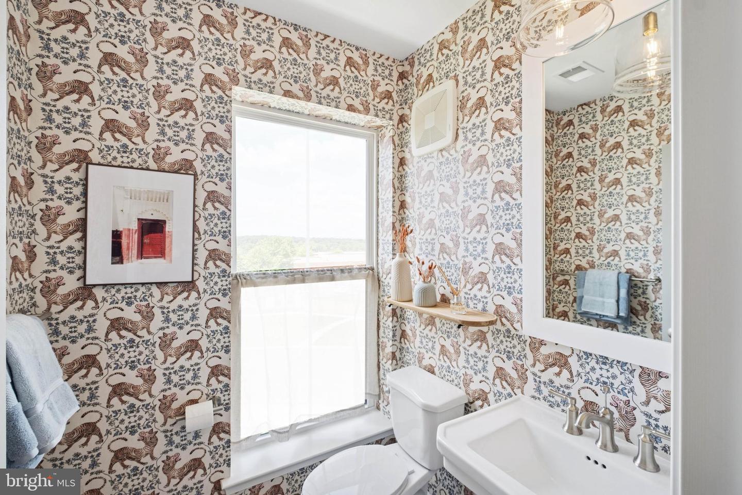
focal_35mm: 15
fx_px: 309
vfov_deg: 77.3
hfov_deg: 100.4
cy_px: 248
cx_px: 371
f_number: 8
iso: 400
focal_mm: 10
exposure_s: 1/60
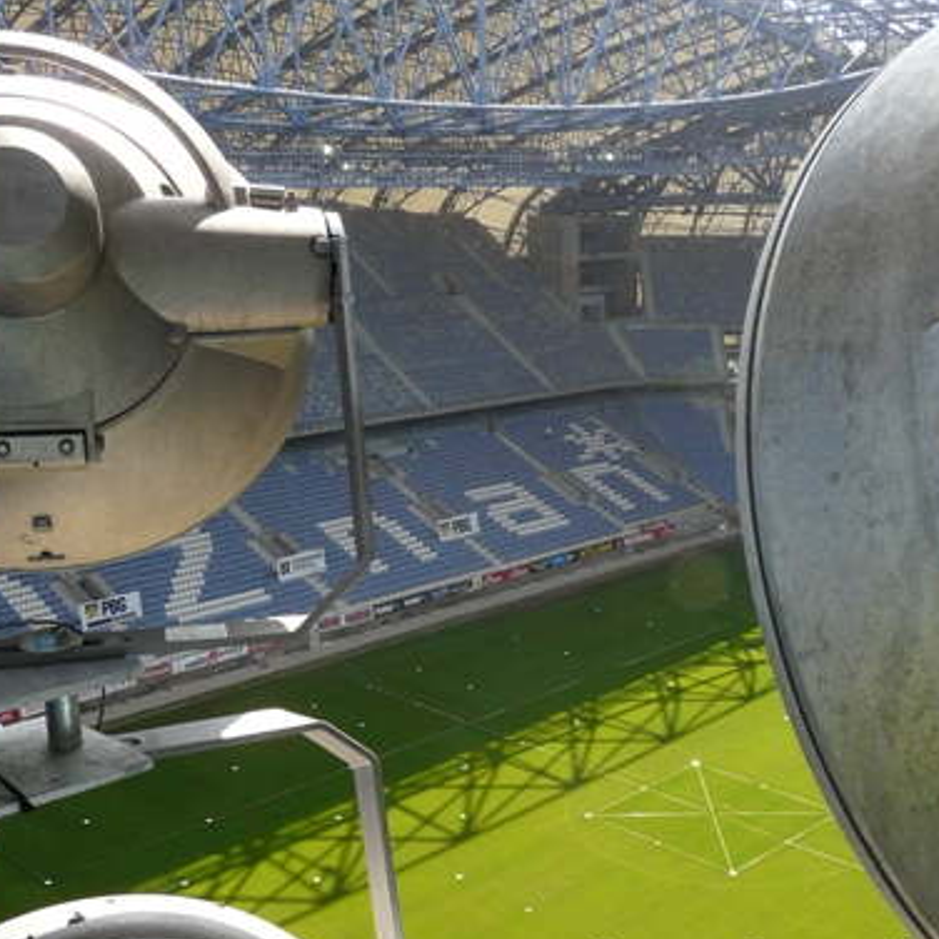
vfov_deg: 38.6
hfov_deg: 39.1
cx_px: 537
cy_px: 648
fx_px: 1320
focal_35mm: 43
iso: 100
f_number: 5
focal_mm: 4.6
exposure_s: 1/200
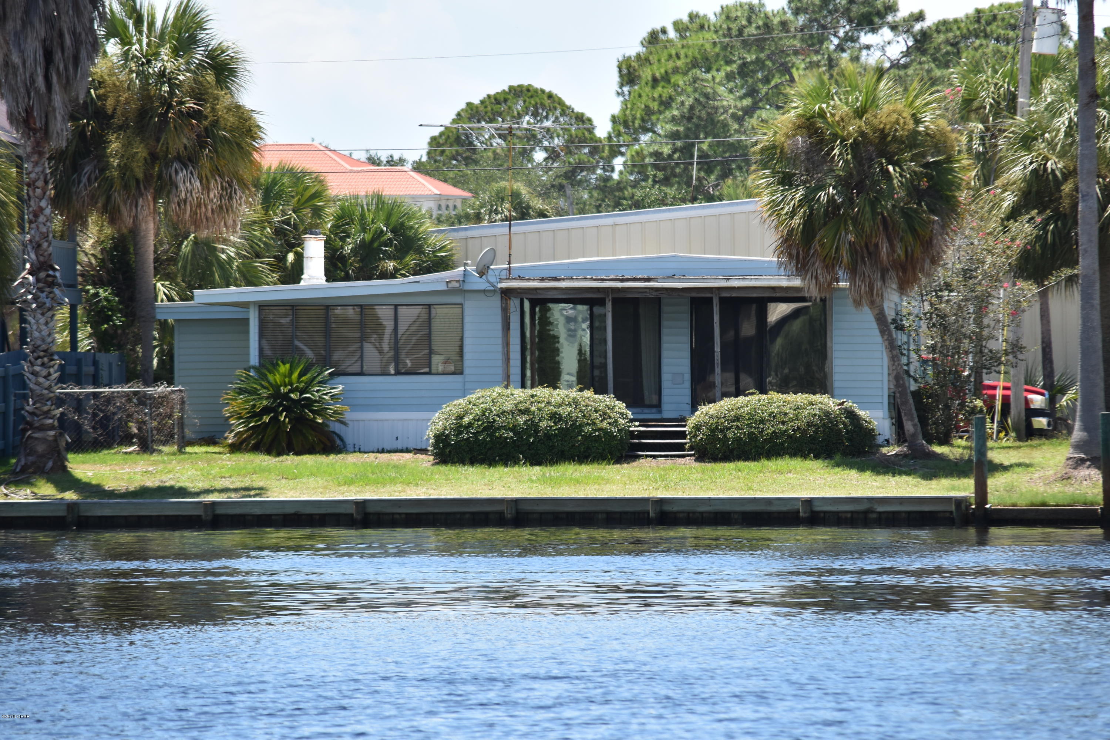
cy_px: 370
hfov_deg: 7.0
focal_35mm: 292
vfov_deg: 4.7
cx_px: 555
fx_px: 9019
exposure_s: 1/640
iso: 200
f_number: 6.3
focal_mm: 195
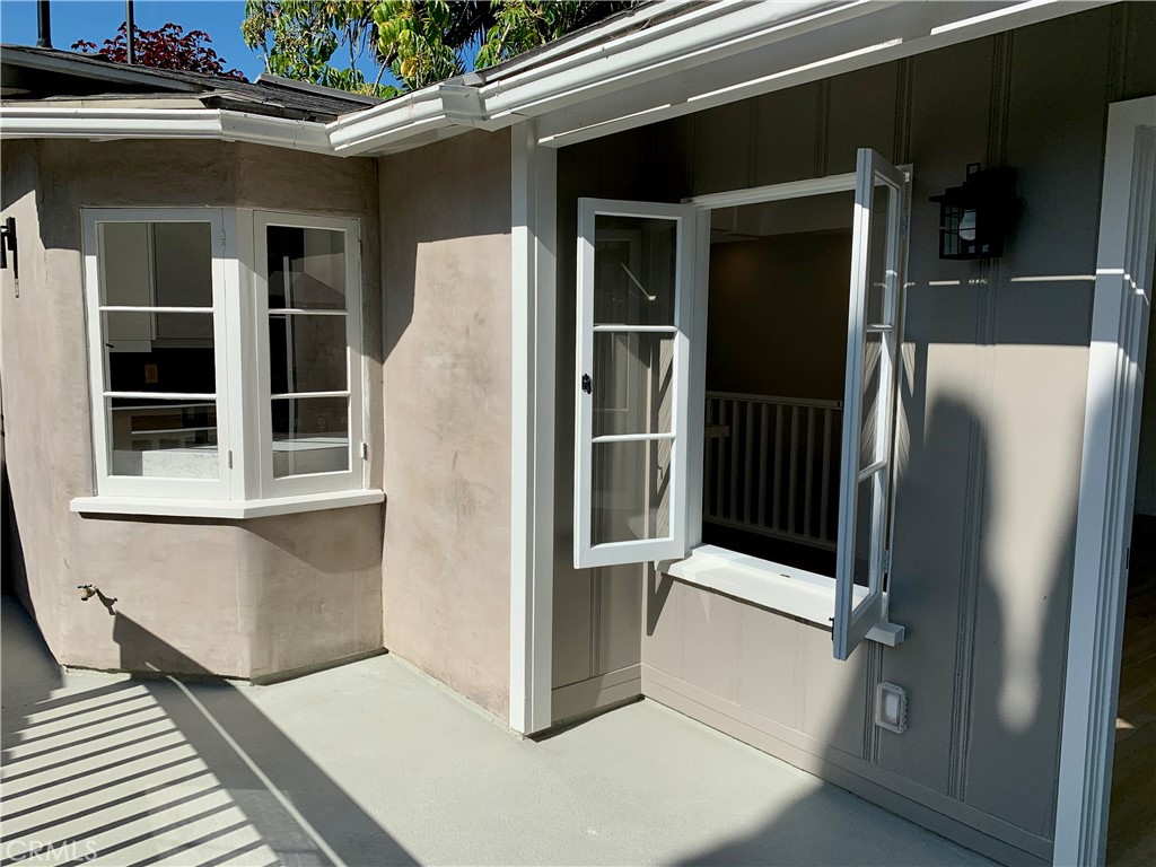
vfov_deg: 53.1
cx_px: 578
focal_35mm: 26
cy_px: 434
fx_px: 868
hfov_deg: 67.3
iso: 25
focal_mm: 4.25
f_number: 1.8
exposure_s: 1/2994
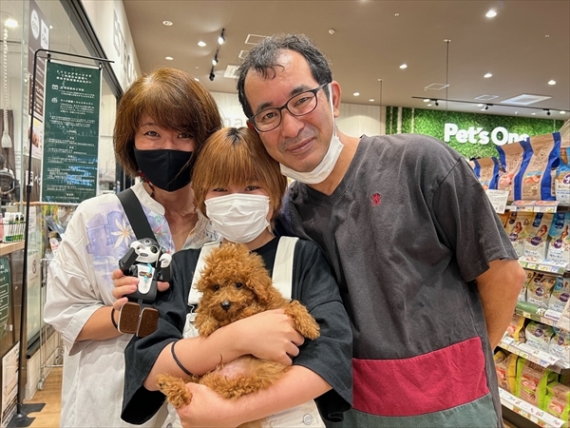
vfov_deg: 53.1
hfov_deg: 67.3
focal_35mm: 26
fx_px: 428
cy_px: 214
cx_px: 285
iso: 80
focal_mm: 5.7
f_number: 1.5
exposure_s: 1/60
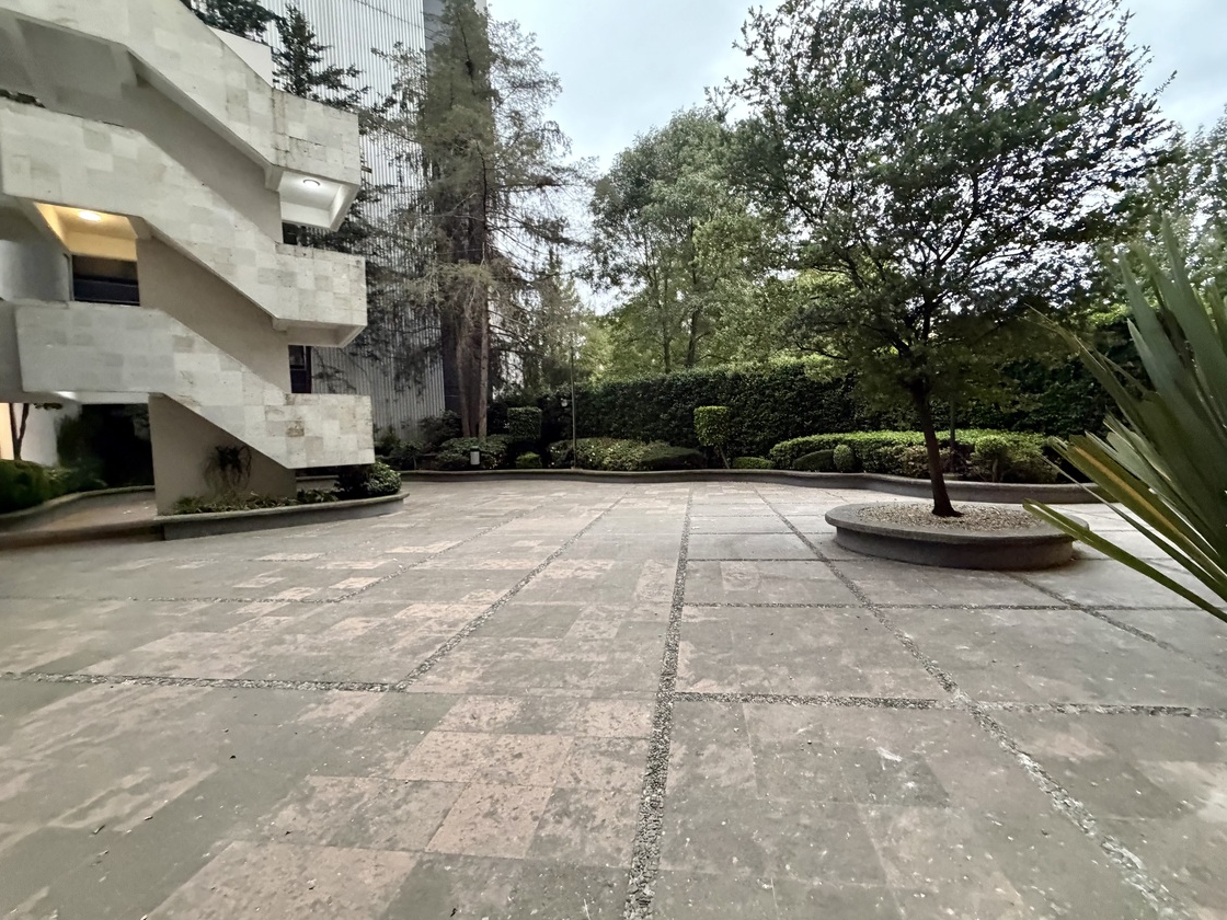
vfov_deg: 81.7
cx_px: 639
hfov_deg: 98.1
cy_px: 452
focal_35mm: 15
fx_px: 532
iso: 800
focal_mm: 2.22
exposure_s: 1/60
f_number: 2.2
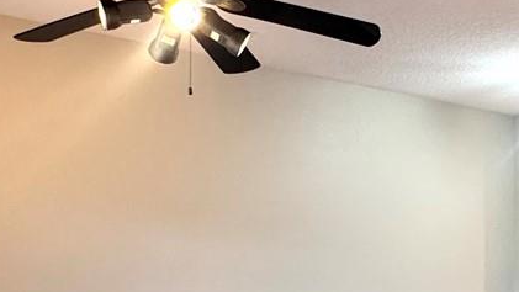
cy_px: 260
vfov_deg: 20.3
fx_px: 798
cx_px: 481
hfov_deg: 33.8
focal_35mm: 58
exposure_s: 1/120
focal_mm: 2.22
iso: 320
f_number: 2.2
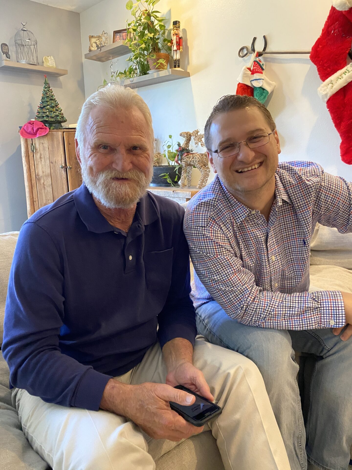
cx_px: 176
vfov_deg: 67.3
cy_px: 235
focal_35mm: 26
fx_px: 353
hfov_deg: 53.1
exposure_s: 1/60
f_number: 1.8
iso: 400
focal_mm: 4.25
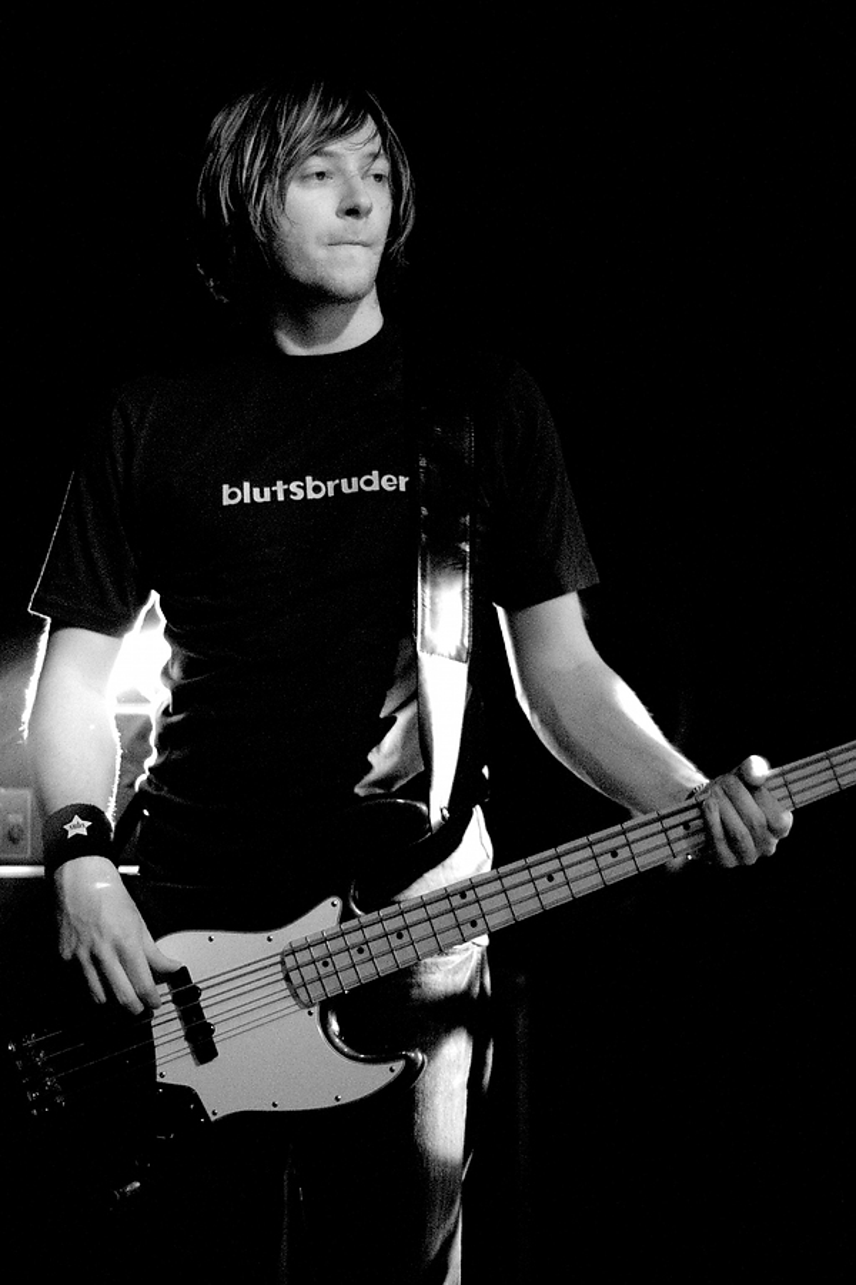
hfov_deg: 18.2
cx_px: 428
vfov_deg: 27.0
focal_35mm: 75
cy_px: 642
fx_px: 2675
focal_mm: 50
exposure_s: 1/80
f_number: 1.4
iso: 1600
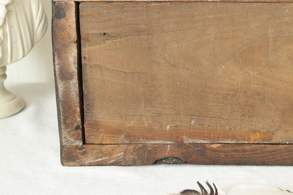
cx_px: 237
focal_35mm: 116
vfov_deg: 11.8
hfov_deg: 17.5
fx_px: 944
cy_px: 62
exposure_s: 1/30
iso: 1600
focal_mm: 45
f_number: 6.3
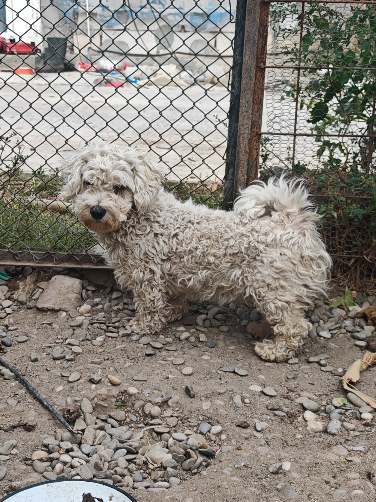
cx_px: 188
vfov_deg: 39.7
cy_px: 251
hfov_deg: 30.3
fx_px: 695
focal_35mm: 48
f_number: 2
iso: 50
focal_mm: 6.83
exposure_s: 1/520
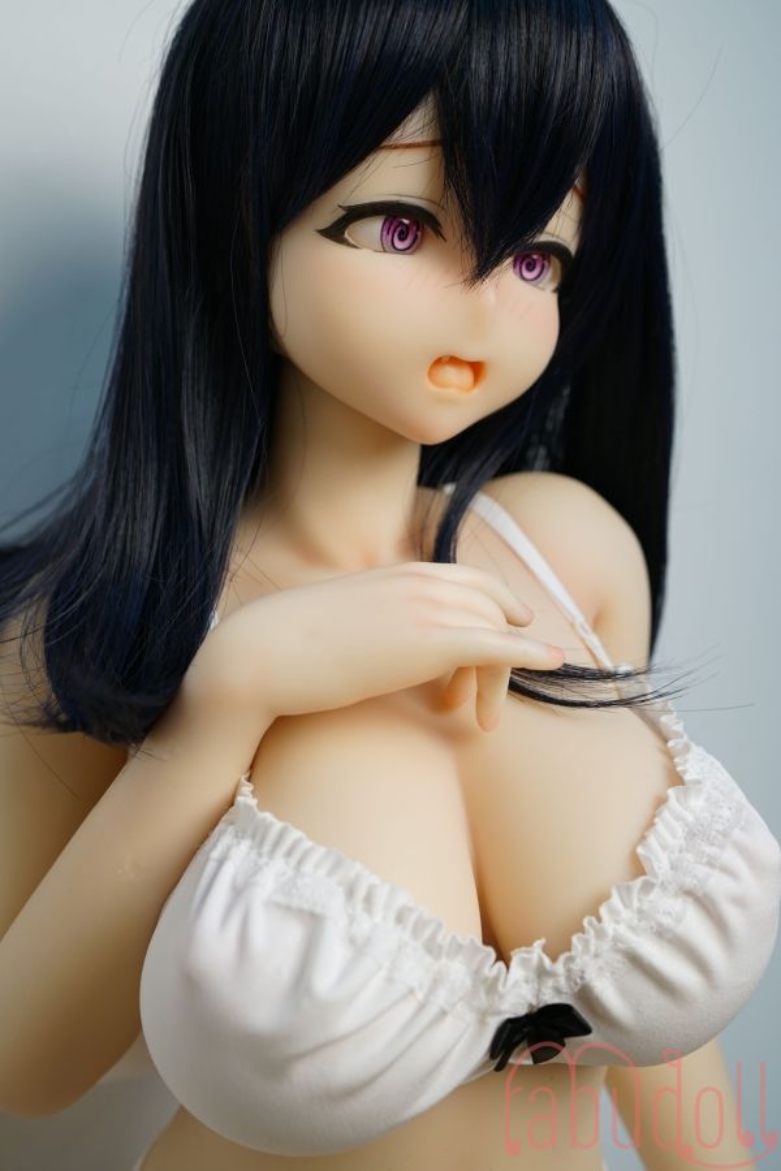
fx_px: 1139
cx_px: 390
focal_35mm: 35
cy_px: 586
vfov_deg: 54.4
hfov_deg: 37.9
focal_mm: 35
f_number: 4.5
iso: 400
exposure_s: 1/100
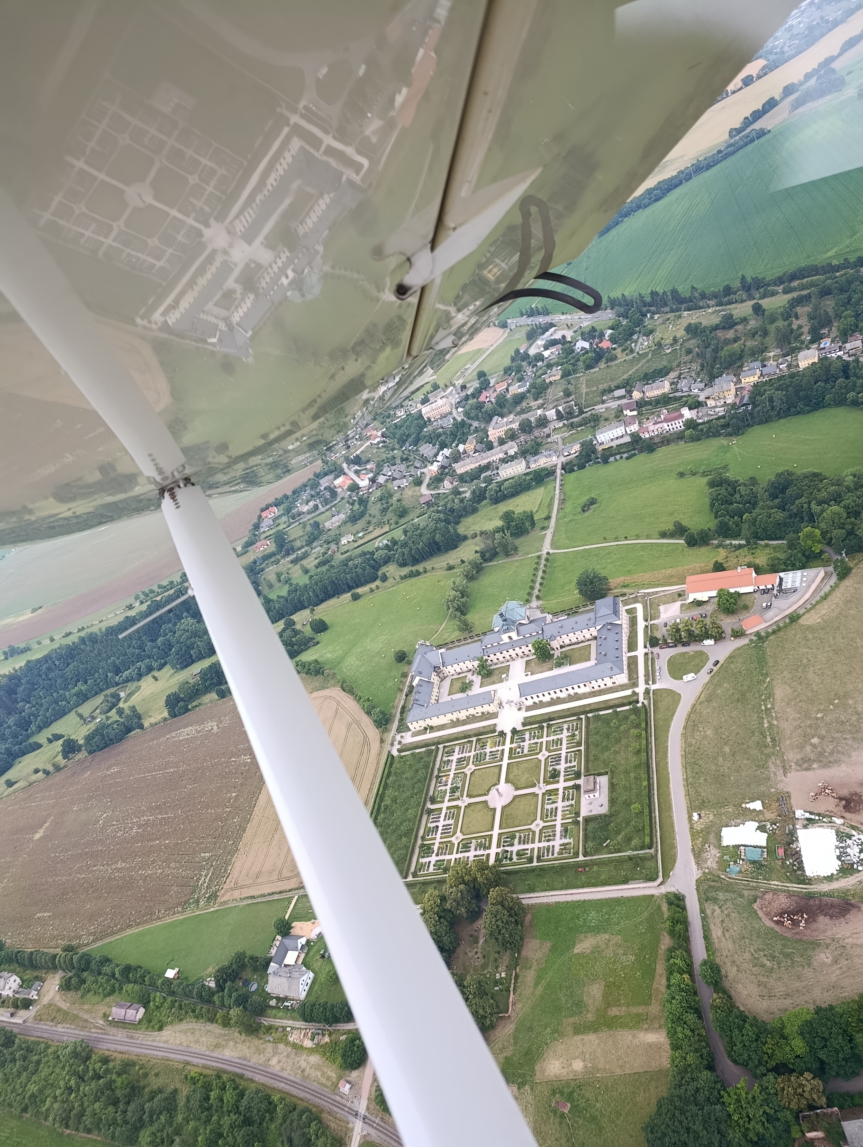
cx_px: 432
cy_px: 574
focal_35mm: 23
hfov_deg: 59.0
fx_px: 763
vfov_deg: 73.8
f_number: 1.65
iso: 50
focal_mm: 6.11
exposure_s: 1/183
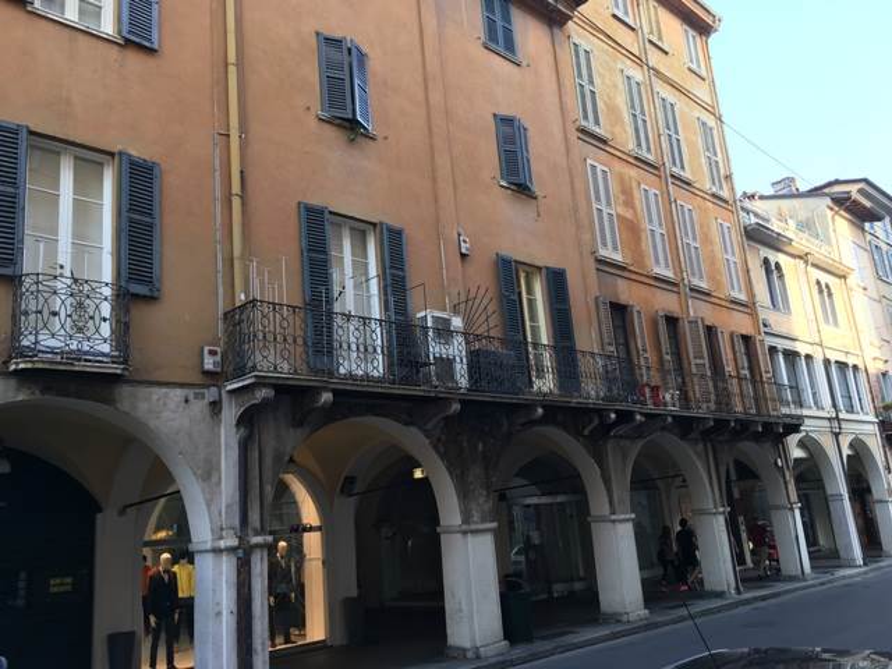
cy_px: 334
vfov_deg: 48.2
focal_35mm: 29
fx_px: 747
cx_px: 446
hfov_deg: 61.7
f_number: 2.2
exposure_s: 1/100
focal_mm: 4.15
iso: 25
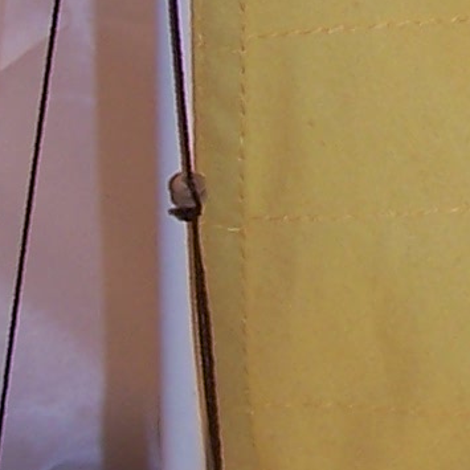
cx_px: 726
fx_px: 3349
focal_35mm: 218
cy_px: -93
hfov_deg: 7.9
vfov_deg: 8.0
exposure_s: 1/60
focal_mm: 6.3
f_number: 2.8
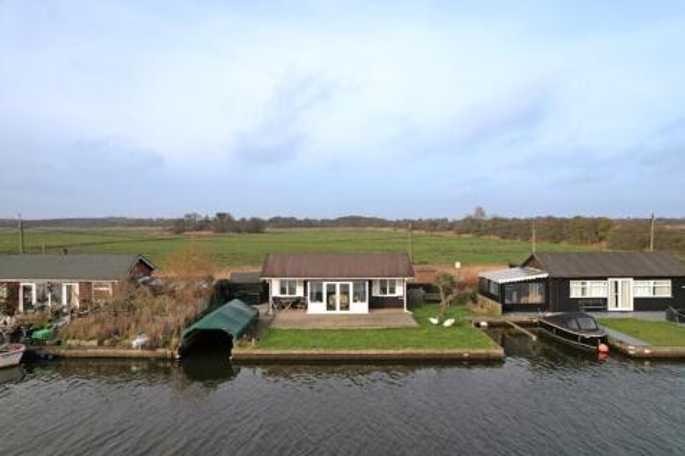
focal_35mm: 22
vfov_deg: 57.2
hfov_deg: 78.6
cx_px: 342
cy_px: 228
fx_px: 418
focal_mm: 8.38
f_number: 2.8
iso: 100
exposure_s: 1/240
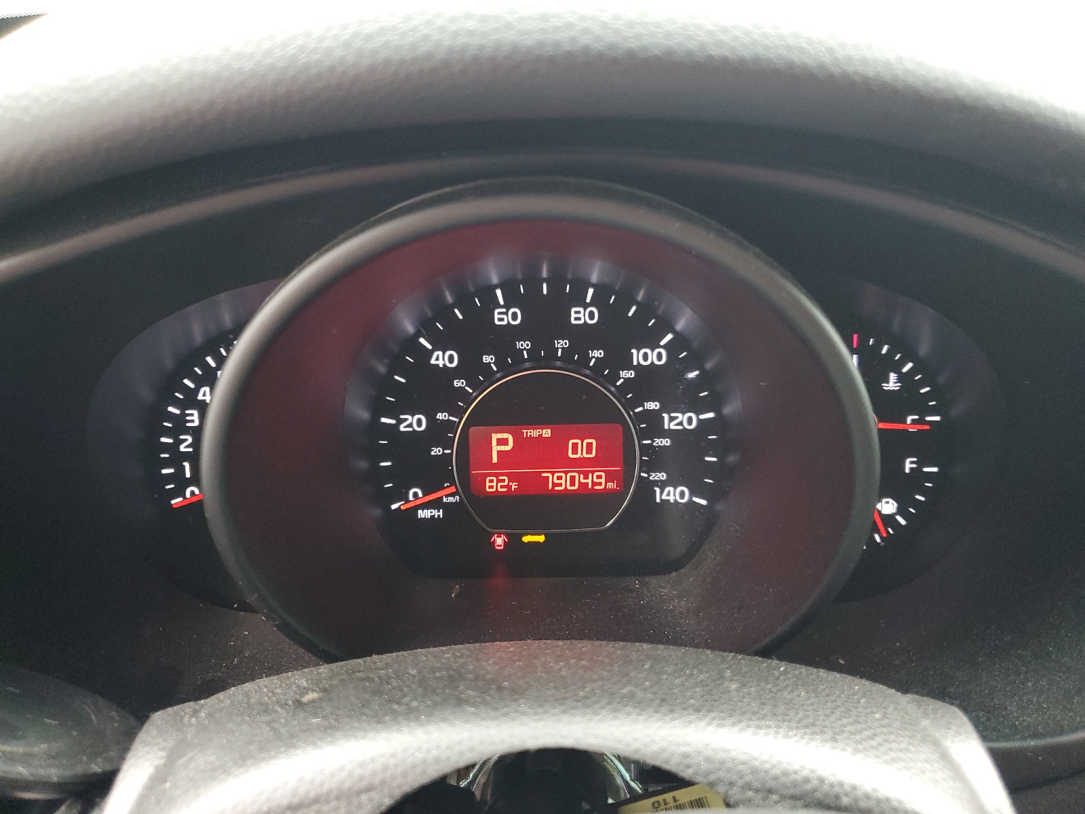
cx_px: 542
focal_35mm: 26
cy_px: 407
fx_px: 815
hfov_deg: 67.3
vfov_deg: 53.1
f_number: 1.5
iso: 162
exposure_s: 1/60.2
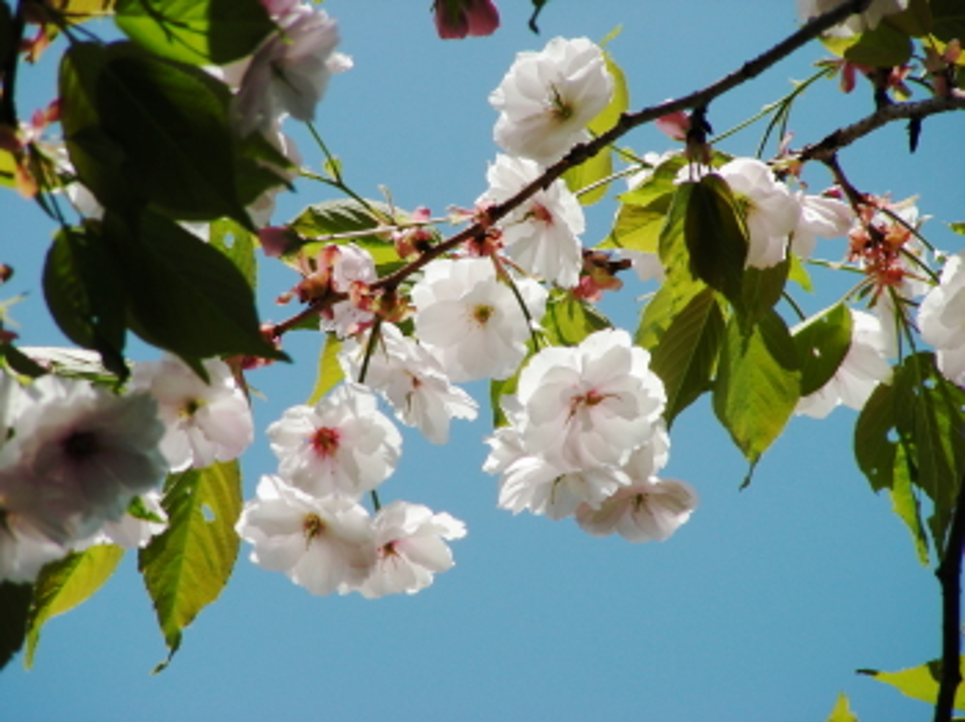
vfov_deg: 3.9
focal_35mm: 380
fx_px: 10586
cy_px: 361
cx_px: 482
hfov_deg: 5.2
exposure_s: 1/466
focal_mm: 63.3
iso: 50
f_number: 4
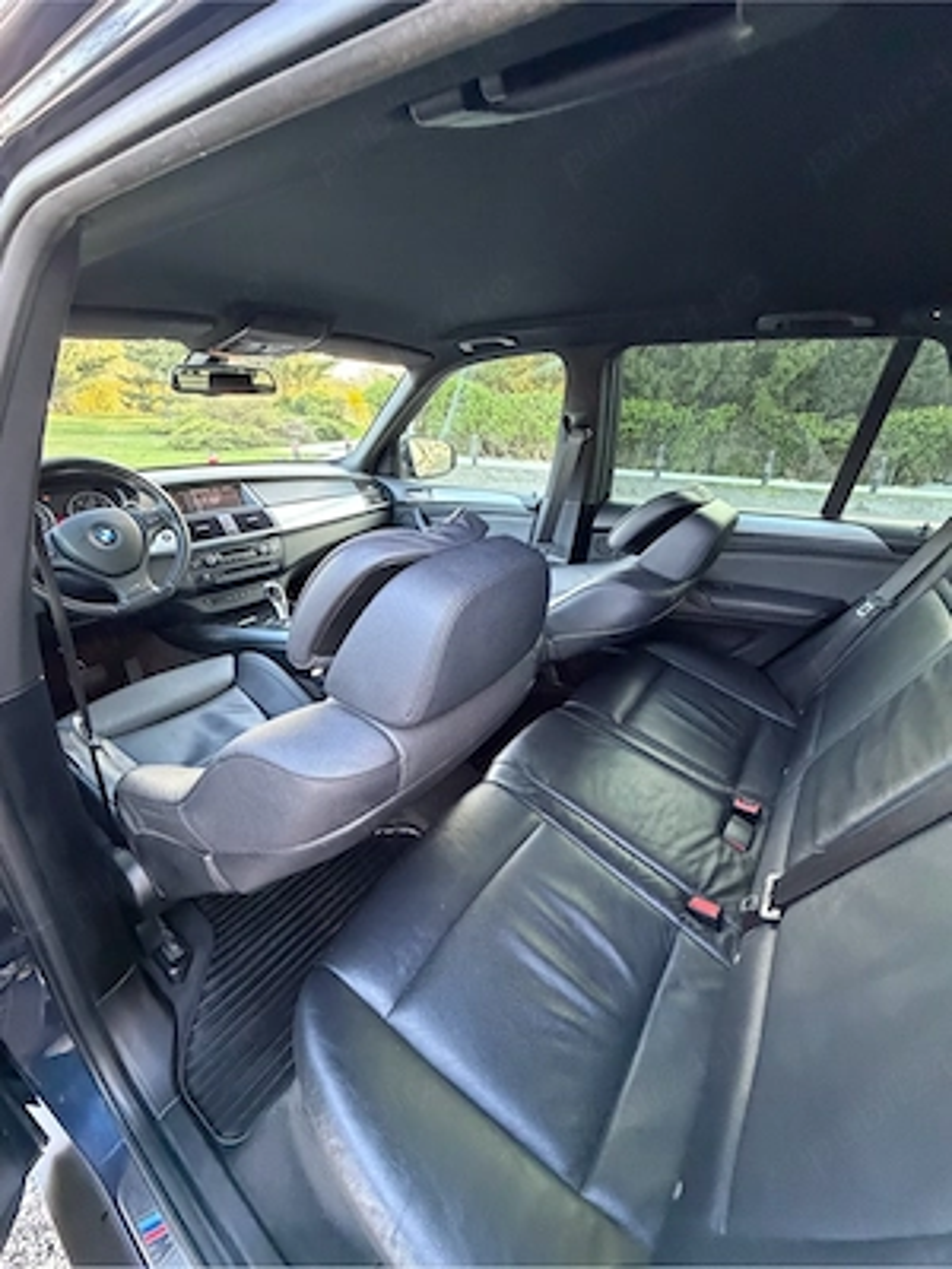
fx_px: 513
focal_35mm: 14
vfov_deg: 102.1
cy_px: 634
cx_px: 476
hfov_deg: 85.7
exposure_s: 1/60
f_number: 2.2
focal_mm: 2.22
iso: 640
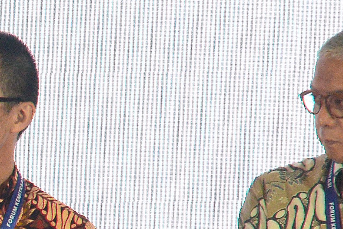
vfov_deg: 1.5
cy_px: 405
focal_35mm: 948
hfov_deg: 2.2
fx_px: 9035
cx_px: -232
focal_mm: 200
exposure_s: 1/125
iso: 2500
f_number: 11
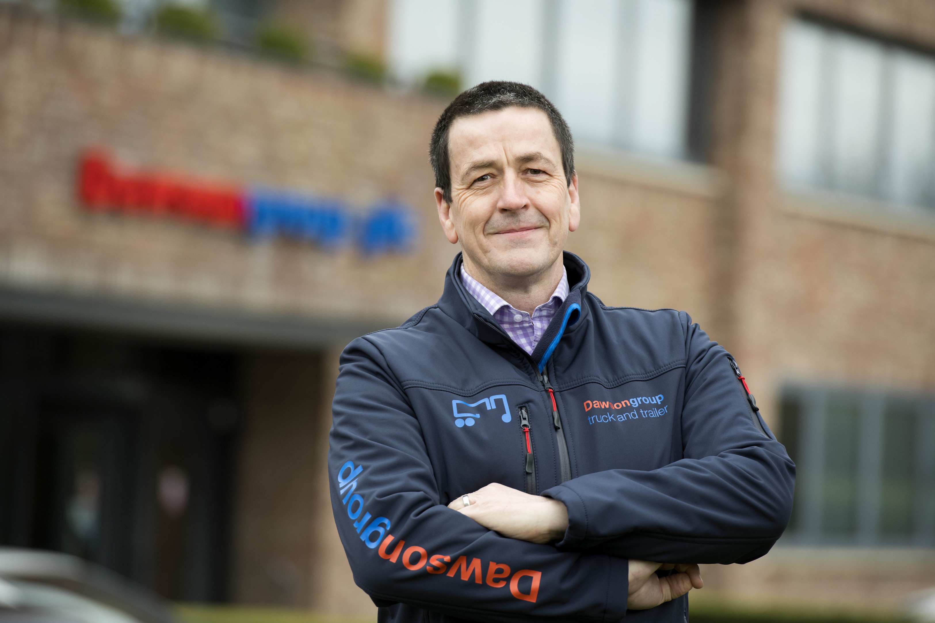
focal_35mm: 200
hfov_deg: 10.3
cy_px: 312
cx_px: 468
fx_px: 5194
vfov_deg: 6.9
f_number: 5
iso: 400
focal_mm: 200
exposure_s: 1/250
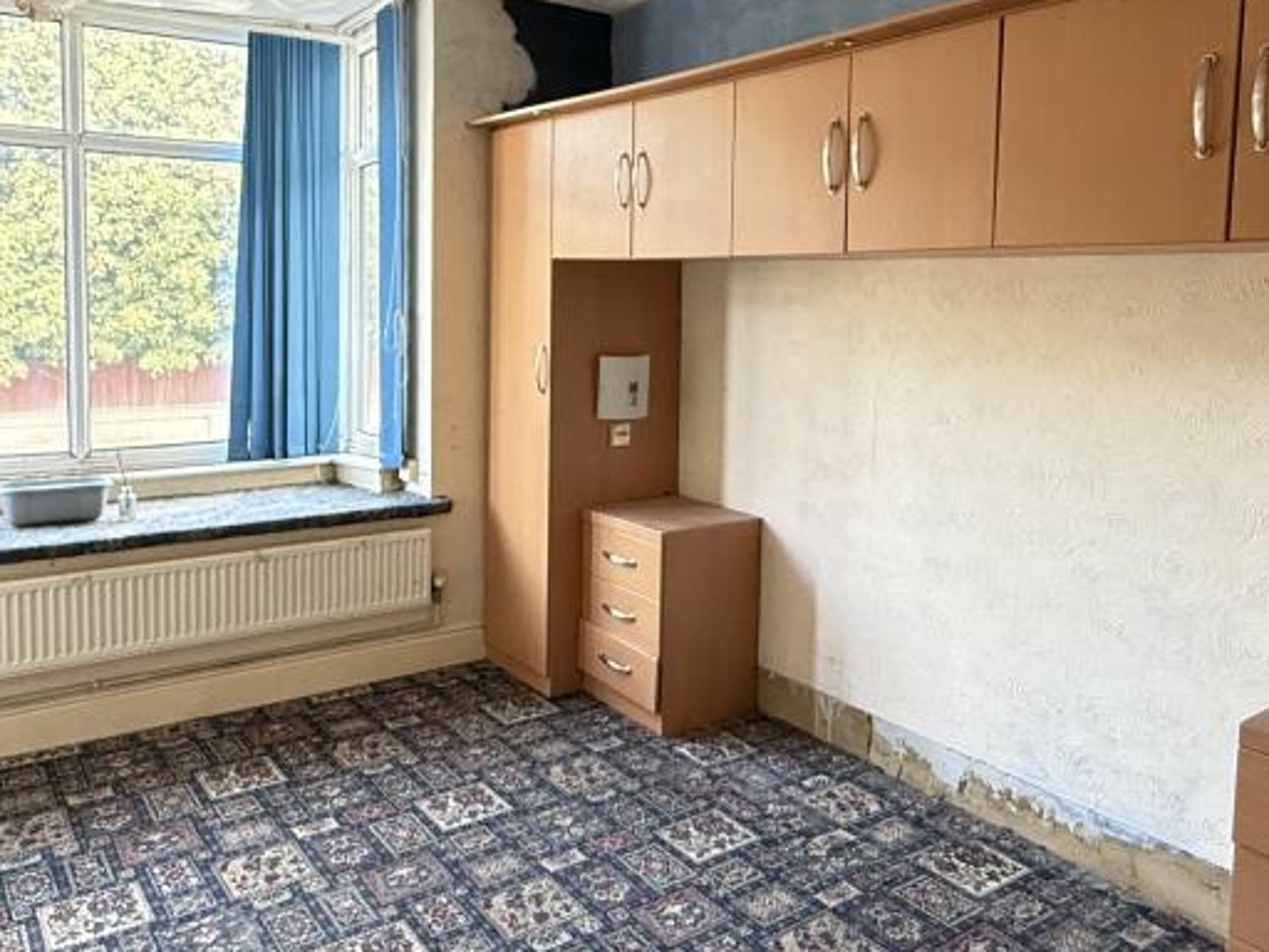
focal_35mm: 28
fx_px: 1026
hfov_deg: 63.1
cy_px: 359
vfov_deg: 49.3
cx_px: 530
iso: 400
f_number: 2.2
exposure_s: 1/60
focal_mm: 2.22
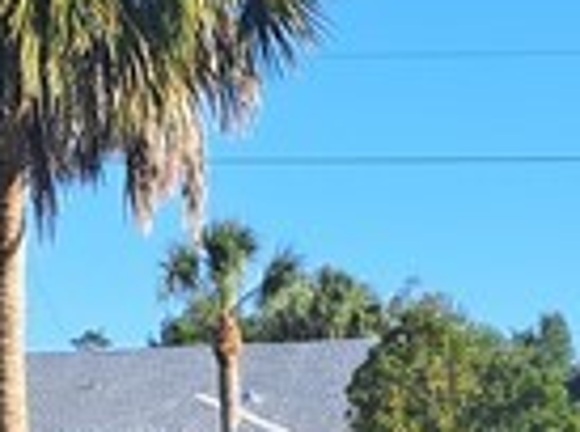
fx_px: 3008
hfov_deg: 10.9
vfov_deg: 6.8
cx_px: 593
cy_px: 1576
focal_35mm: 180
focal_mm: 5.23
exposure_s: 1/943
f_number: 1.8
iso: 50
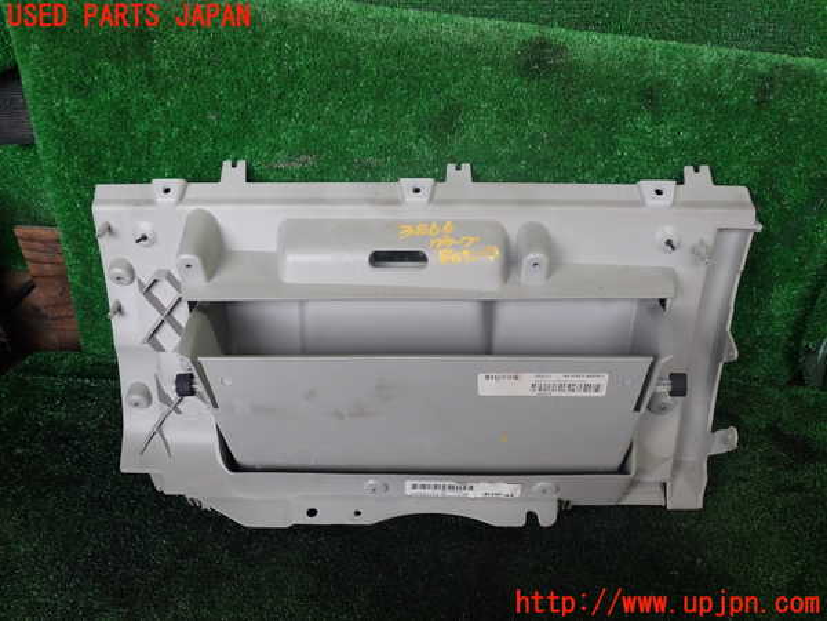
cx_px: 414
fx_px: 717
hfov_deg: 60.0
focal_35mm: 30
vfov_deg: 46.8
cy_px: 310
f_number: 2.3
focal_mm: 5.4
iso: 200
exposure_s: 1/50
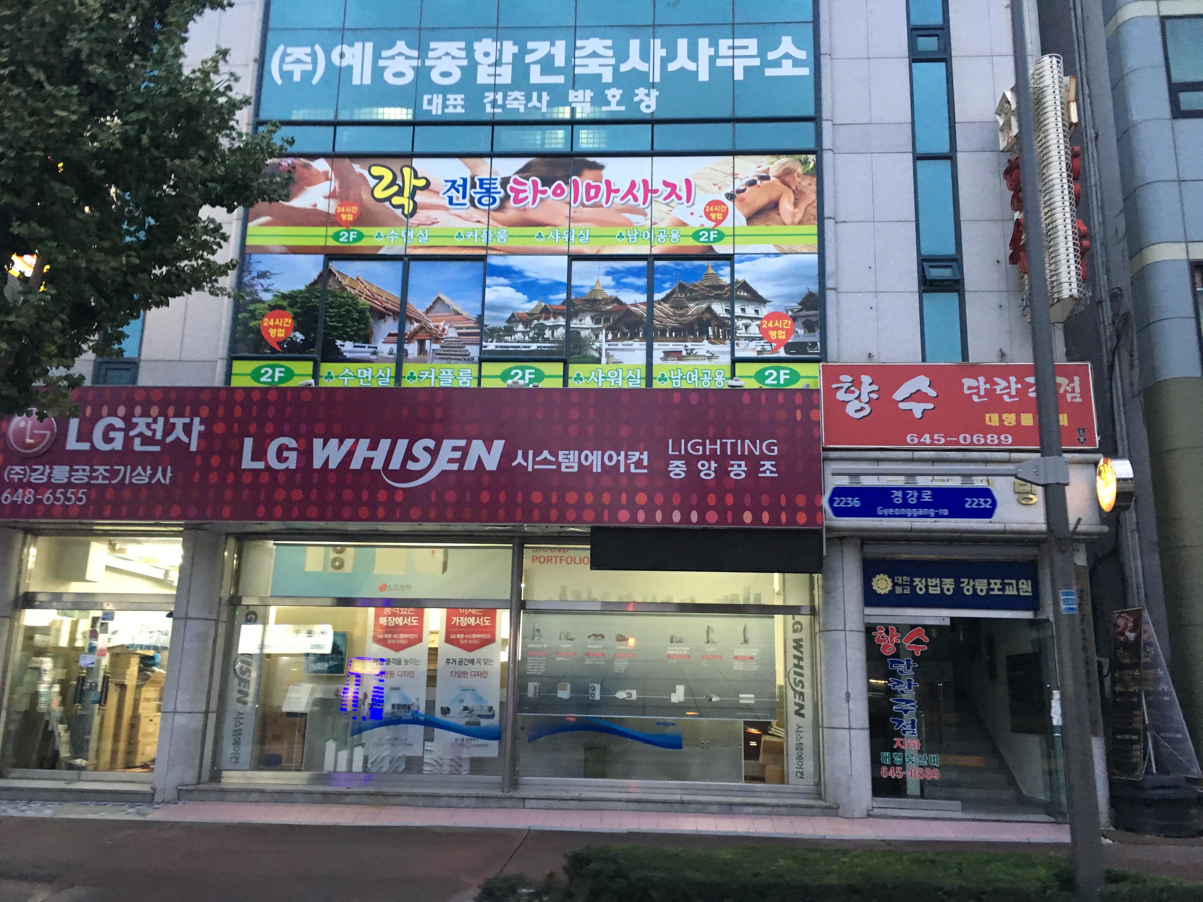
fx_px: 1008
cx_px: 602
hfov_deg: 61.7
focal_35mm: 29
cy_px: 451
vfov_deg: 48.2
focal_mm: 4.15
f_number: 2.2
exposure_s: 1/30
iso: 160
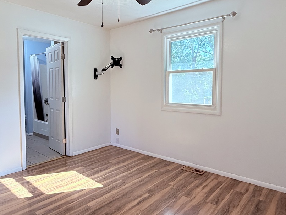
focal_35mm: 25
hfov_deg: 69.4
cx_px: 144
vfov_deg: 54.9
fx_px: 207
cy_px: 100
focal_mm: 2.22
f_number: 2.2
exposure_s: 1/120
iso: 160
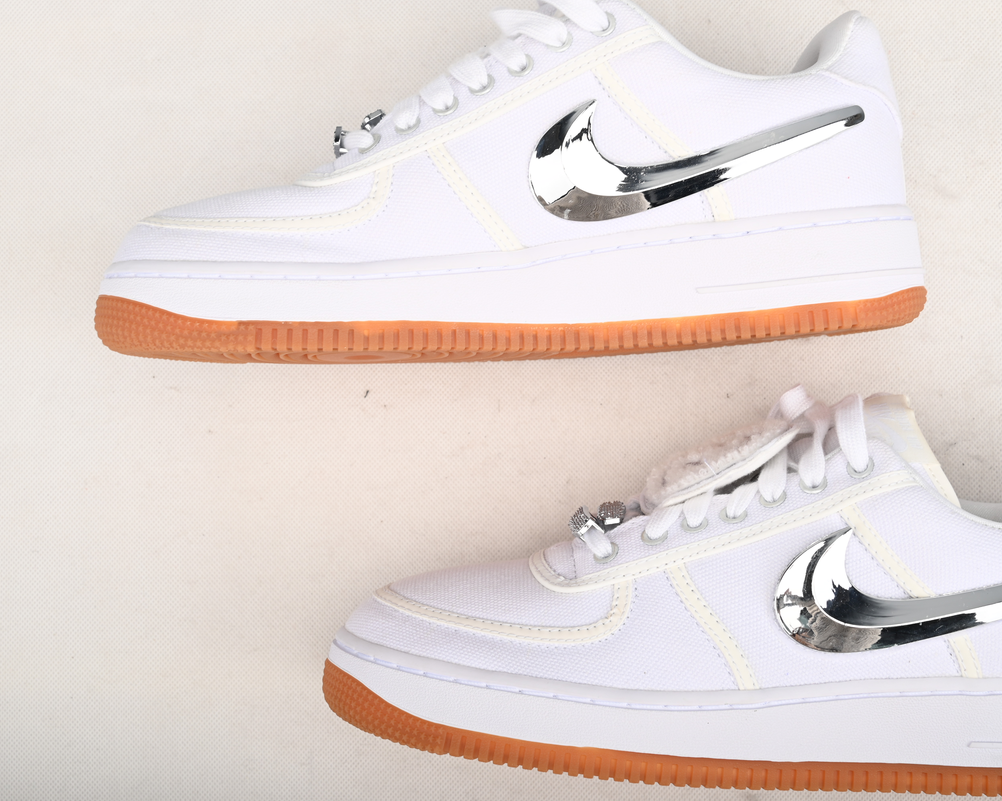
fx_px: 1572
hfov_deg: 35.3
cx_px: 545
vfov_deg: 28.6
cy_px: 401
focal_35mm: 53
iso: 100
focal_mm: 47
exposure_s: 1/200
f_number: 11
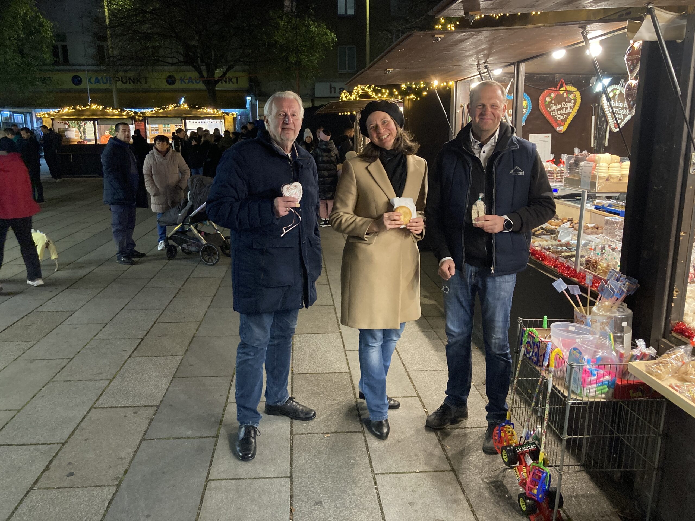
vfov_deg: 49.7
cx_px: 348
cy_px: 260
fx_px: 562
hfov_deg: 63.4
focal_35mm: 28
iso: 200
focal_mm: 3.99
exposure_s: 1/50
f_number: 1.8
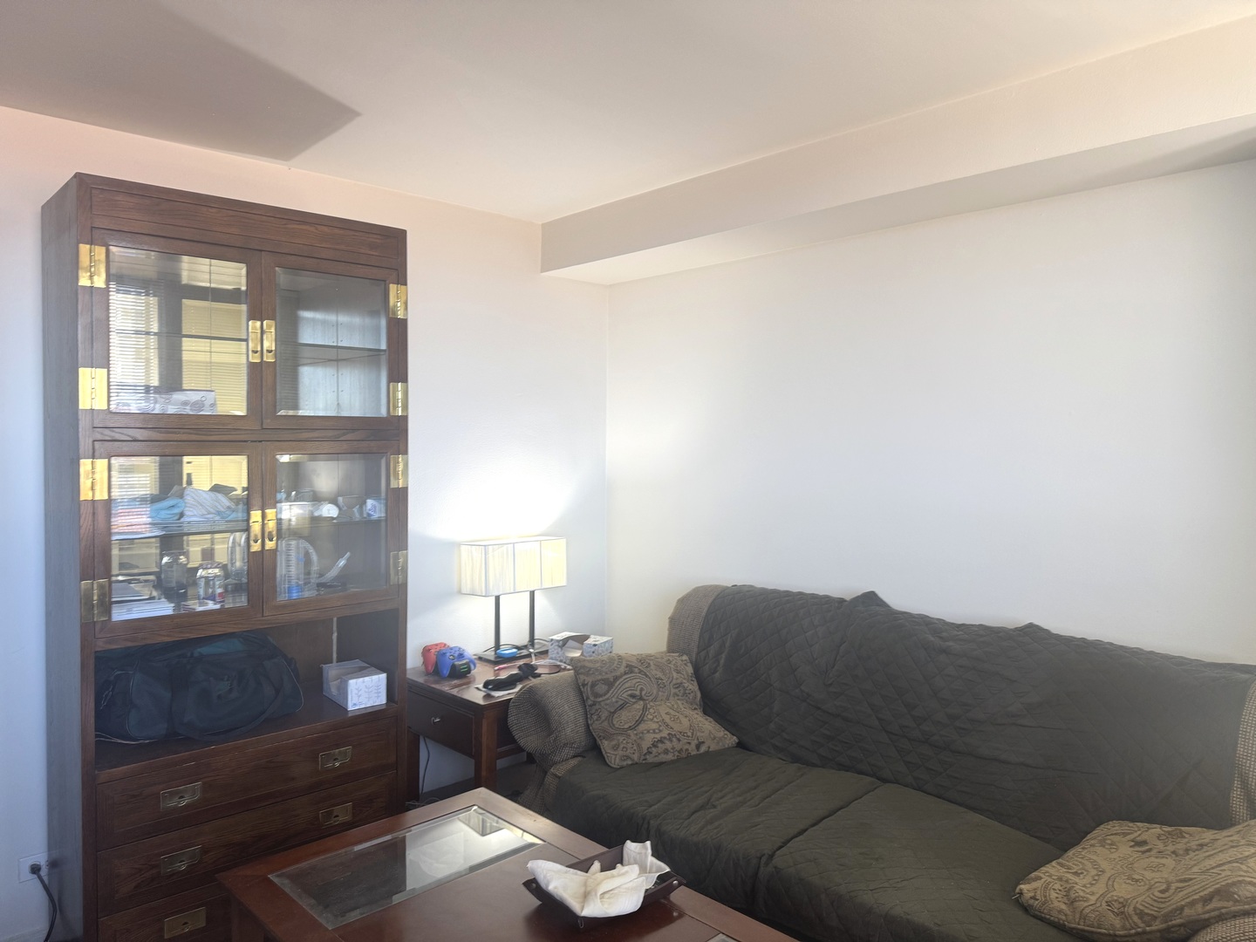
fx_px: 871
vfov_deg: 56.8
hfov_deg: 71.6
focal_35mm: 24
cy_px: 471
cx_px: 628
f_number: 1.78
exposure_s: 1/120
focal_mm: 6.76
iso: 125
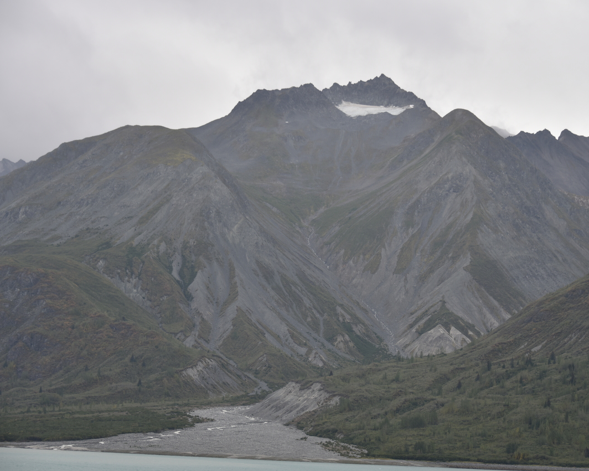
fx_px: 1673
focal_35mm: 96
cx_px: 331
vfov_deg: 16.0
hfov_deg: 20.0
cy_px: 235
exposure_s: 1/200
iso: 110
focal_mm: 85
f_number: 5
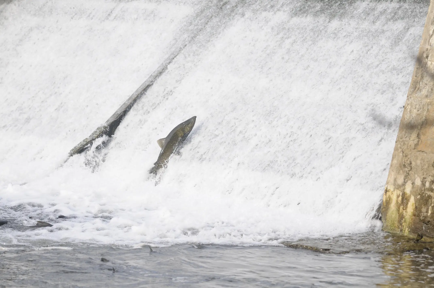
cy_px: 144
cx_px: 217
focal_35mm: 168
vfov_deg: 8.2
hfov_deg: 12.2
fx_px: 2023
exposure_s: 1/2000
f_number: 2.8
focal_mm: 112
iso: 320
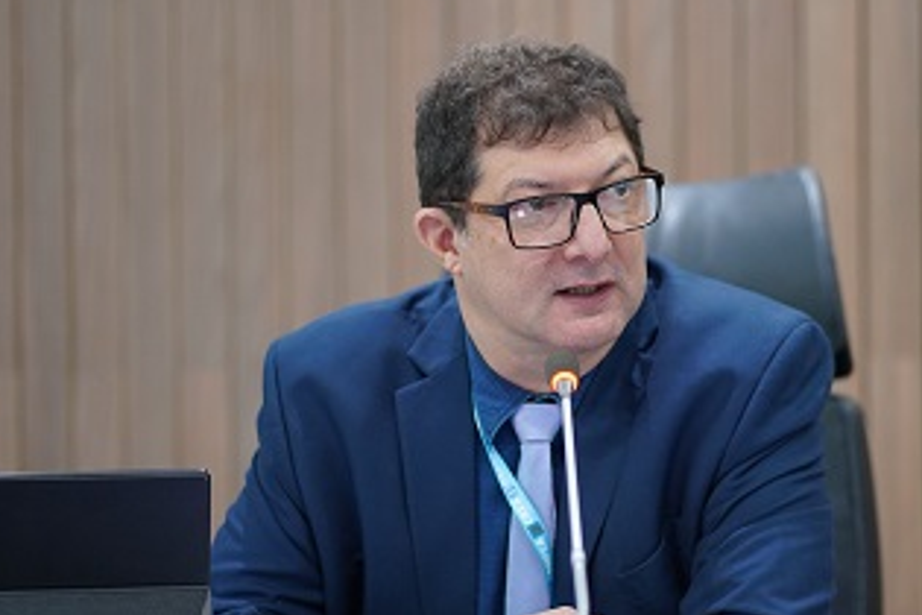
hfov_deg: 15.2
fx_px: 3457
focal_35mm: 135
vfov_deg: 10.2
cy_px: 359
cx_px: 544
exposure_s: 1/125
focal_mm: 85
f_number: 1.8
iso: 2000
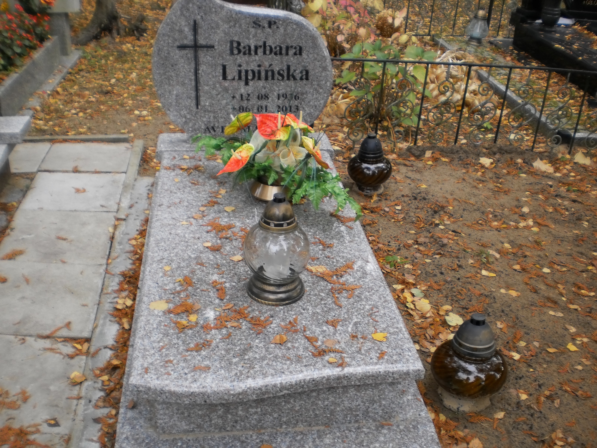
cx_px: 298
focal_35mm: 36
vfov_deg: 39.7
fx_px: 621
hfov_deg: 51.4
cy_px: 224
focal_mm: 6.3
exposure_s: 1/100
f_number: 3.1
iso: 100
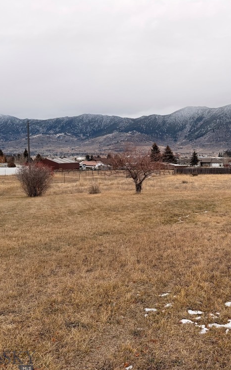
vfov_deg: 55.3
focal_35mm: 35
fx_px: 353
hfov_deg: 34.8
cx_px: 194
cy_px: 188
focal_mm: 6.76
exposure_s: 1/1271
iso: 80
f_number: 1.78
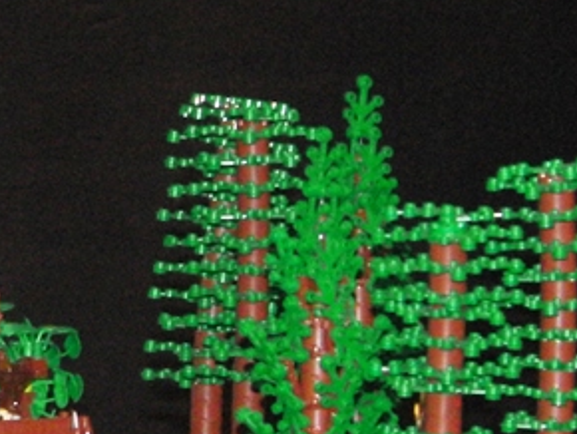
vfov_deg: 4.2
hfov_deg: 5.6
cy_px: 376
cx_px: -290
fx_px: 5889
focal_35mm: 353
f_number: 3.9
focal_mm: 17.6
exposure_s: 1/15
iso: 400
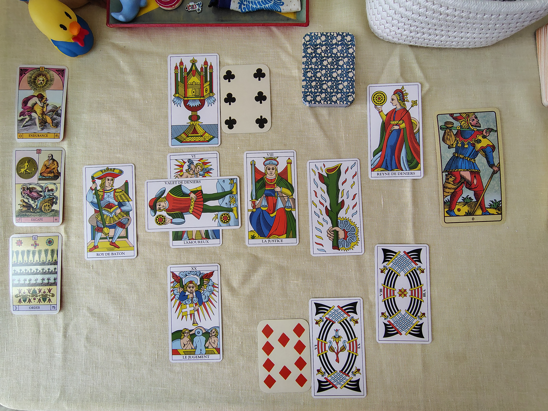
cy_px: 206
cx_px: 274
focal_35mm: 16
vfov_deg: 78.1
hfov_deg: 94.5
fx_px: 253
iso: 236
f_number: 2.2
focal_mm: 2.13
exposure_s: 1/60
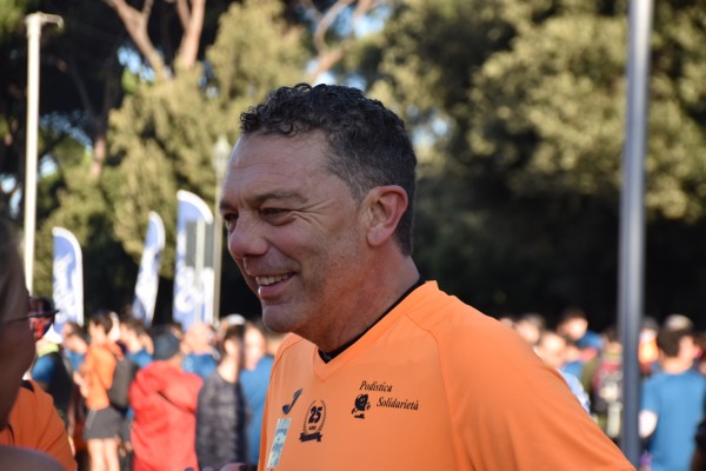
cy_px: 236
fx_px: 2206
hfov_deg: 18.2
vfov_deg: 12.2
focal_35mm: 112
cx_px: 353
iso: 320
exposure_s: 1/800
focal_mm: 75
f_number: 5
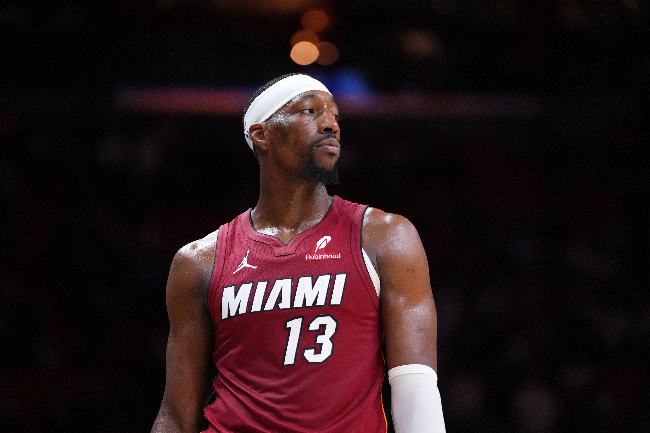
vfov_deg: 6.9
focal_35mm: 200
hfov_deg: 10.3
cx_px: 325
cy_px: 216
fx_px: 3611
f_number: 2.8
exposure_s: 1/1600
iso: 4000
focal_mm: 200
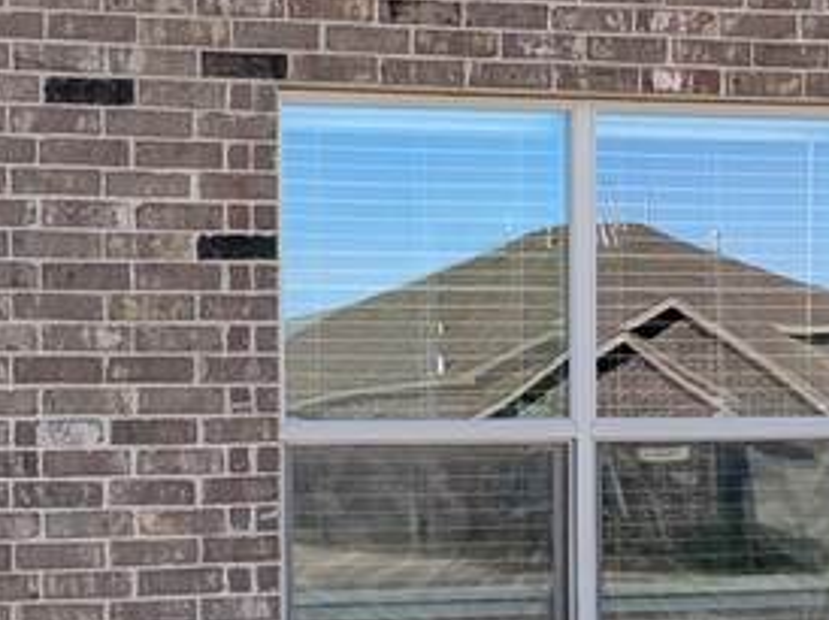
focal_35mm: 112
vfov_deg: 13.1
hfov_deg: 17.3
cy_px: 514
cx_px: 80
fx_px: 2680
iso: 22
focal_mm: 6.9
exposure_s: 1/1018
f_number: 1.68
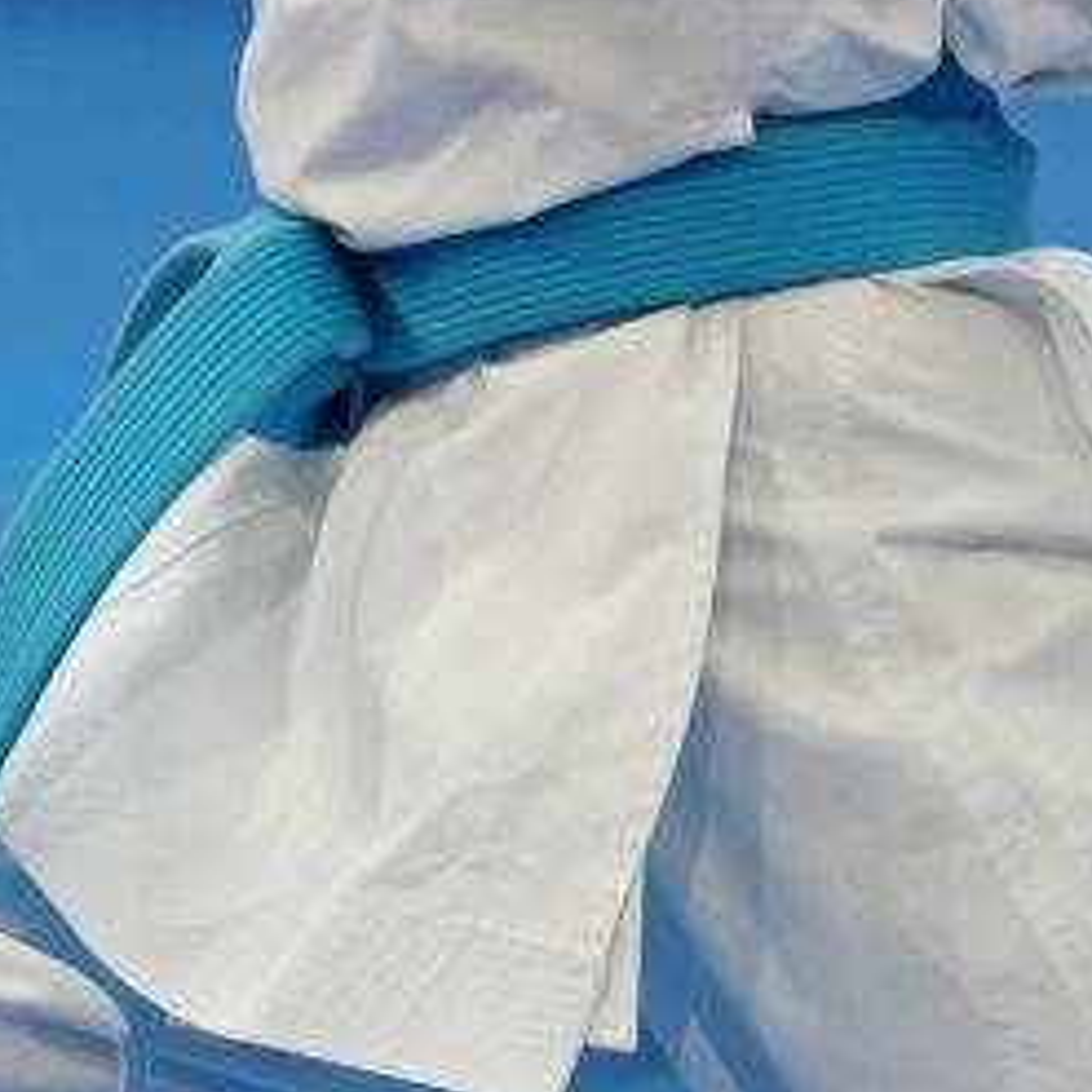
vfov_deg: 1.9
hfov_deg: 1.9
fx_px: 33192
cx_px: 703
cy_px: 424
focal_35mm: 930
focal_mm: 100
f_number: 2.8
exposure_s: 1/500
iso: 640
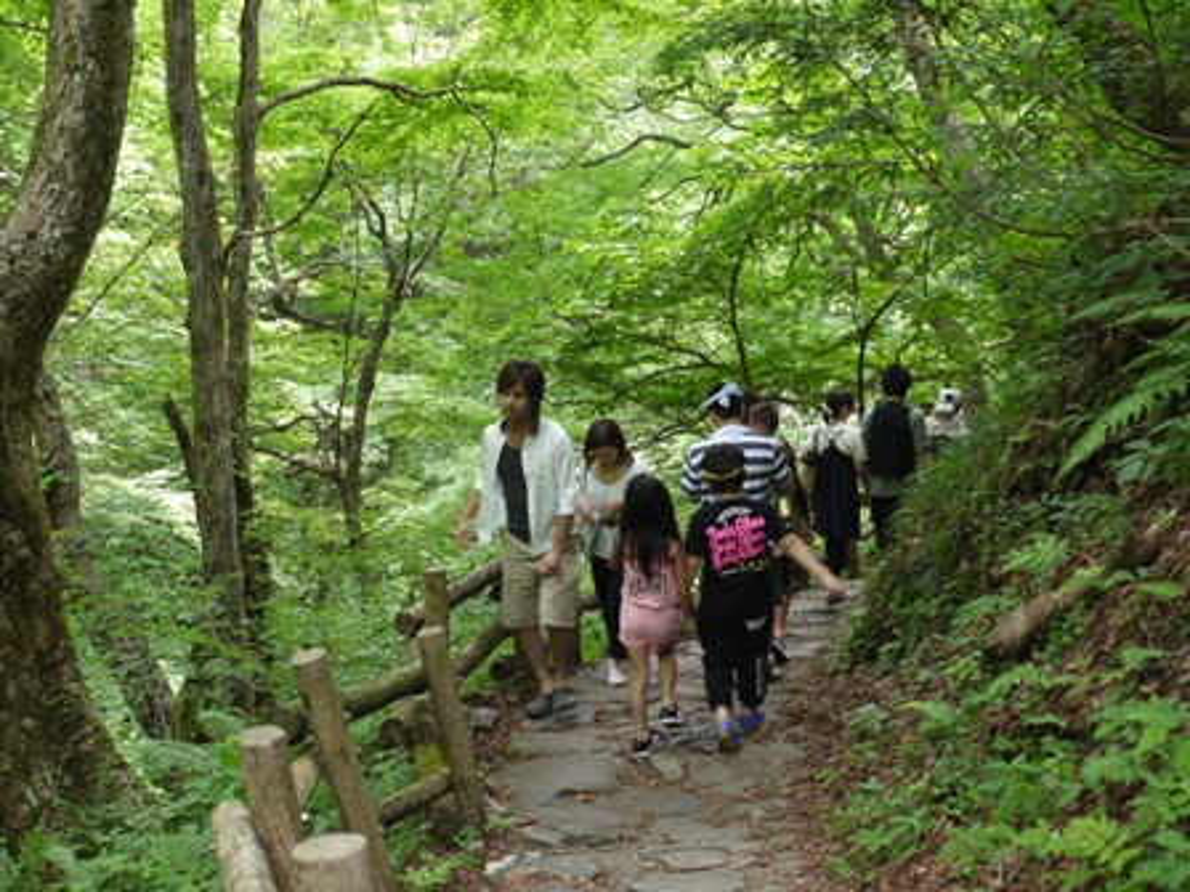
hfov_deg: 32.2
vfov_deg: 24.4
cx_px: 595
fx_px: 2063
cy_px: 446
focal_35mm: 60
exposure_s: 1/40
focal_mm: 30
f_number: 5.3
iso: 320
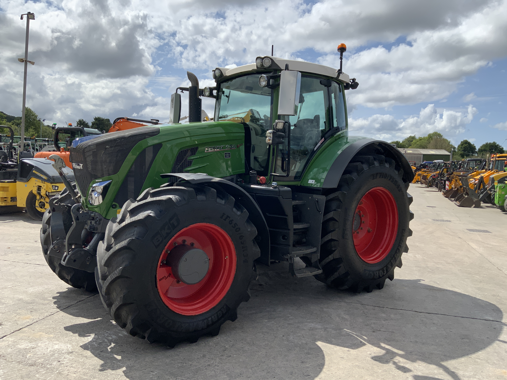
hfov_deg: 61.7
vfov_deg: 48.2
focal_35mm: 29
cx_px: 254
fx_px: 425
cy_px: 190
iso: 20
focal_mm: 3
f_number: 1.8
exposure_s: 1/2801
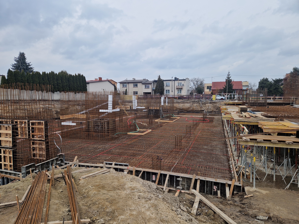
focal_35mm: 23
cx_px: 150
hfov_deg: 73.9
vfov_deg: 58.9
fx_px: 199
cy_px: 112
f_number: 1.8
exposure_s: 1/447
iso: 50
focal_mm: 5.4
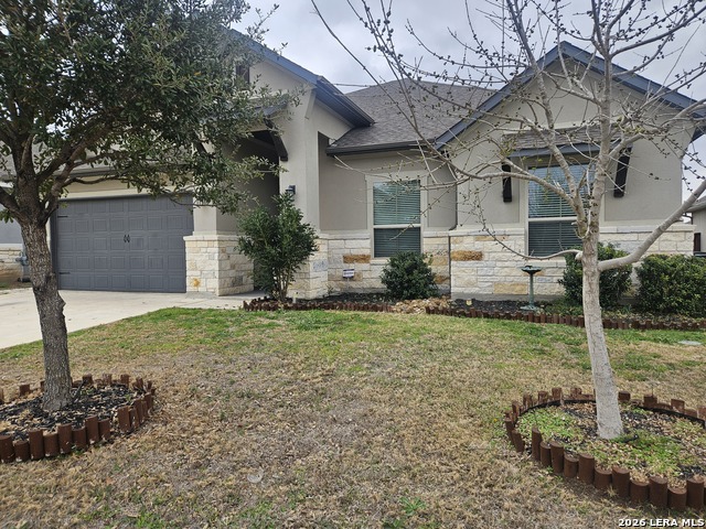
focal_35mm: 23
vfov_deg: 58.9
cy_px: 264
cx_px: 353
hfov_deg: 73.9
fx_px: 469
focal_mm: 5.4
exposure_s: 1/253
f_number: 1.8
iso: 25
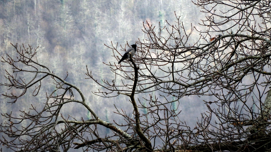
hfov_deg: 2.6
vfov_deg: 1.5
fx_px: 5879
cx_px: 136
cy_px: 61
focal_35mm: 818
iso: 125
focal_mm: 135
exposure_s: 1/200
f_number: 6.4
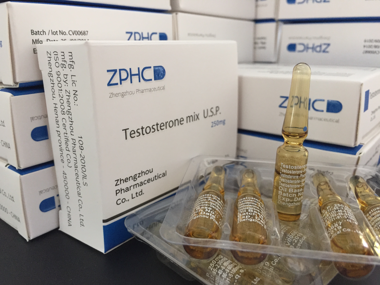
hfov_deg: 61.7
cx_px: 190
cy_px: 142
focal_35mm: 29
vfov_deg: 48.2
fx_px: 318
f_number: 2.2
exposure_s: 1/30
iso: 50
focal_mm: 4.15
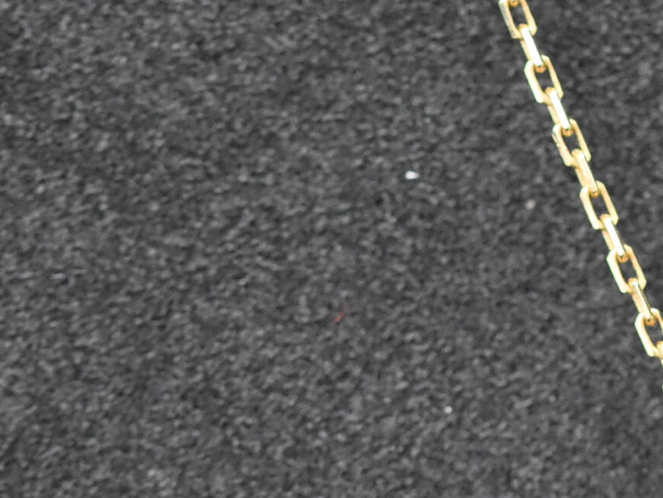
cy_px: 394
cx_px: 819
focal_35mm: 384
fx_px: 7357
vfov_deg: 3.9
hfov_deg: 5.1
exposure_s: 1/125
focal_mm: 90
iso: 2800
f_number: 4
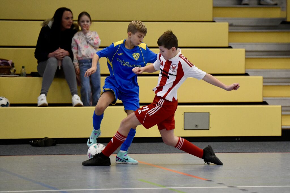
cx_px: 145
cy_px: 96
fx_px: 1611
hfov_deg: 10.3
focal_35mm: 200
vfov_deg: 6.9
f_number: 2.8
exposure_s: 1/1600
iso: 8000
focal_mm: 200
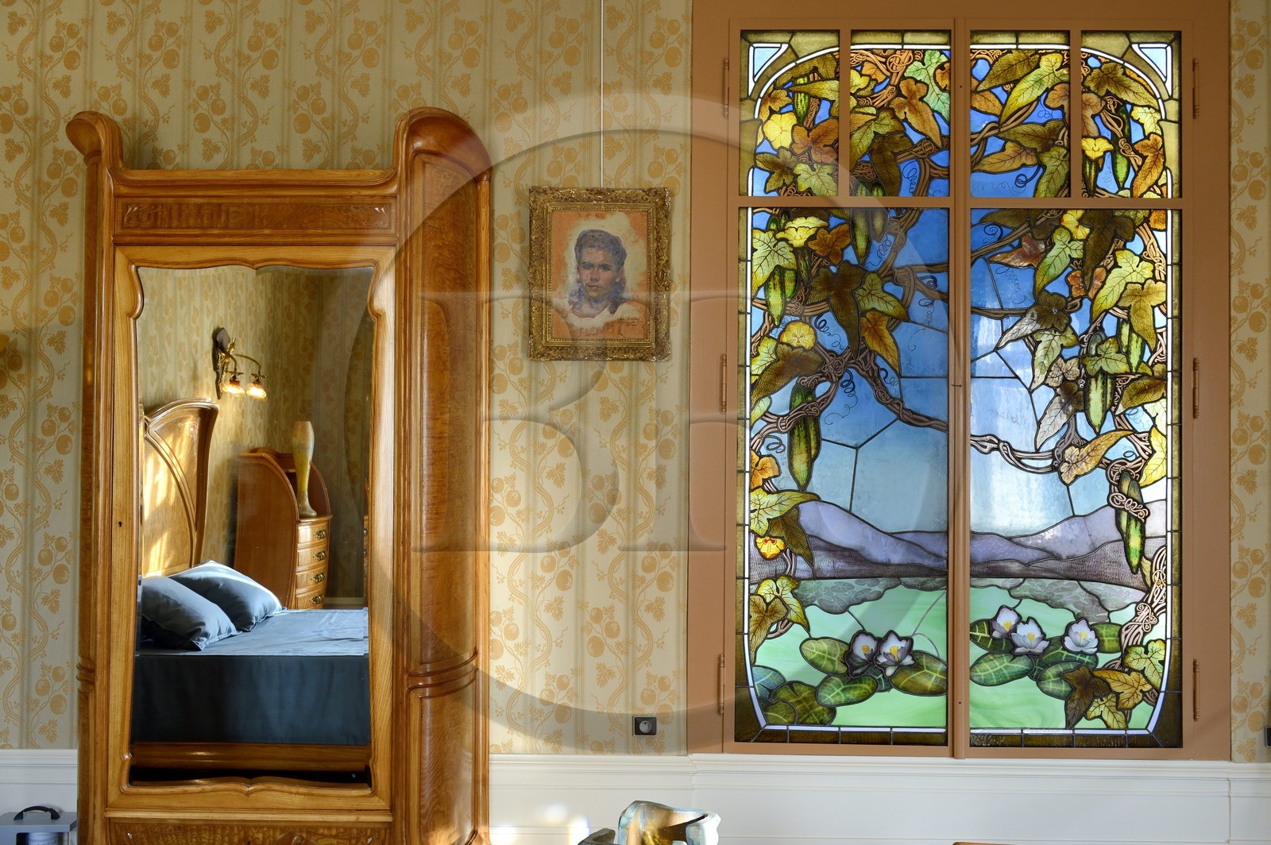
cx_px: 636
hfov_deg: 58.8
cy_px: 422
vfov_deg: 41.0
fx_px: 1129
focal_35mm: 32
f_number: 5.6
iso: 800
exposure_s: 1/40
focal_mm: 32
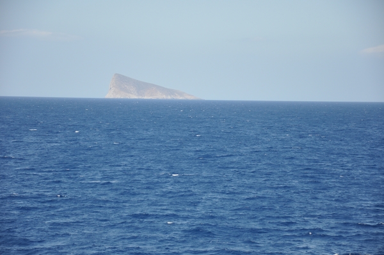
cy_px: 128
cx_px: 192
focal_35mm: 138
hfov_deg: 14.9
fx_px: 1470
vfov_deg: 9.9
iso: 200
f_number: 6.3
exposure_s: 1/640
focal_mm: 92
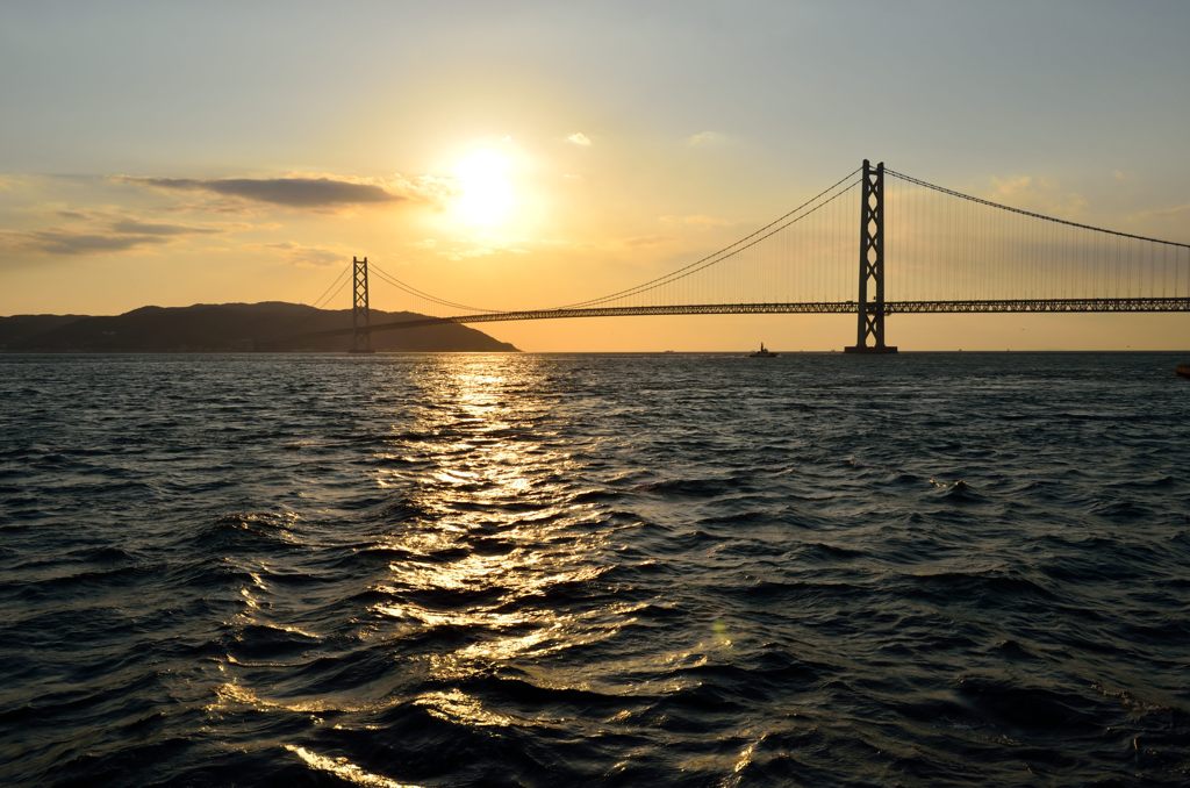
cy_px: 394
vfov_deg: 43.4
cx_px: 595
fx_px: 990
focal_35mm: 30
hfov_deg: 62.0
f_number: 11
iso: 100
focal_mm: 20
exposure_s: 1/500
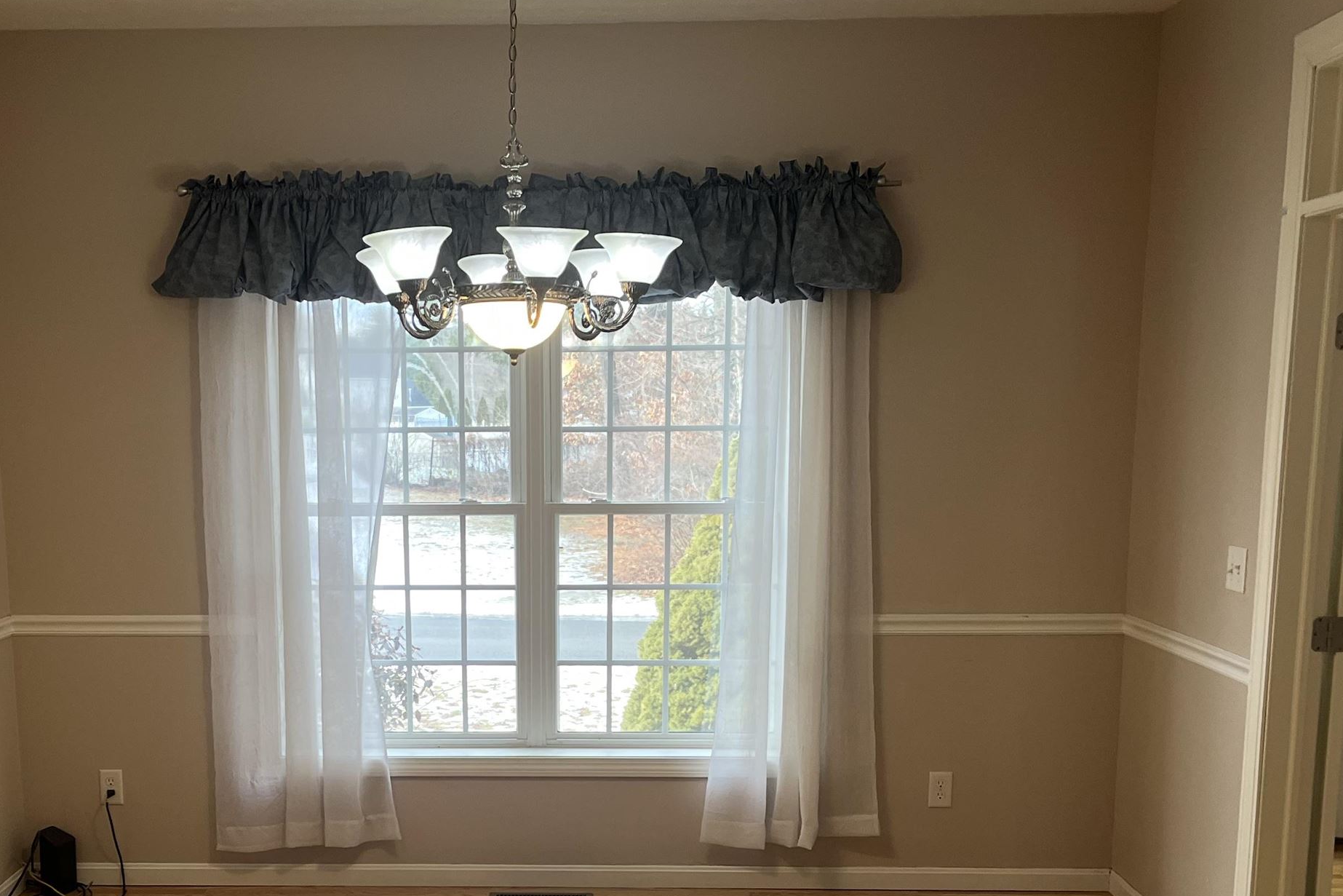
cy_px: 702
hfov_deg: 43.3
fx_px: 1679
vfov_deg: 29.3
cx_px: 522
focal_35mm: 45
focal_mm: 5.1
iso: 80
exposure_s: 1/120
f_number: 1.6
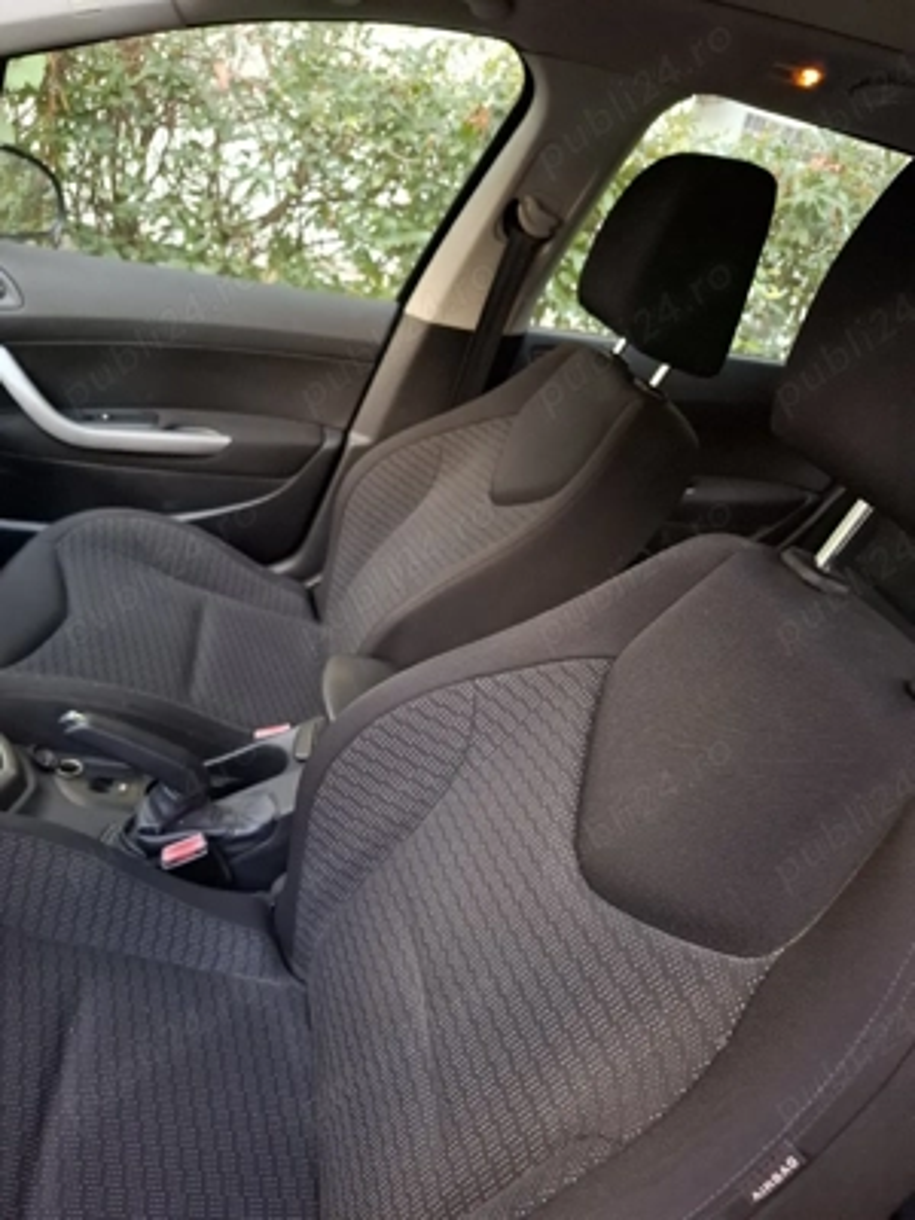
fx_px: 811
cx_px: 458
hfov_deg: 58.9
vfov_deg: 73.9
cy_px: 610
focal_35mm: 23
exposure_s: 1/100
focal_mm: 5.54
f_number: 1.8
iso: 200
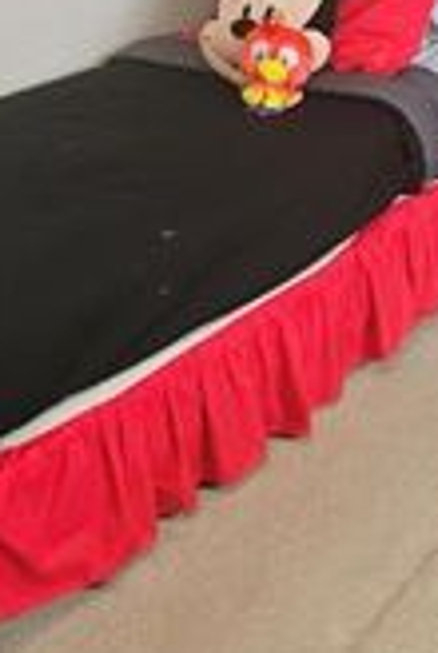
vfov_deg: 33.8
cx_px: 500
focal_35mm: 58
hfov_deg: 22.0
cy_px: 167
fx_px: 1054
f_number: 2.2
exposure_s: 1/60
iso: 200
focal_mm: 1.7
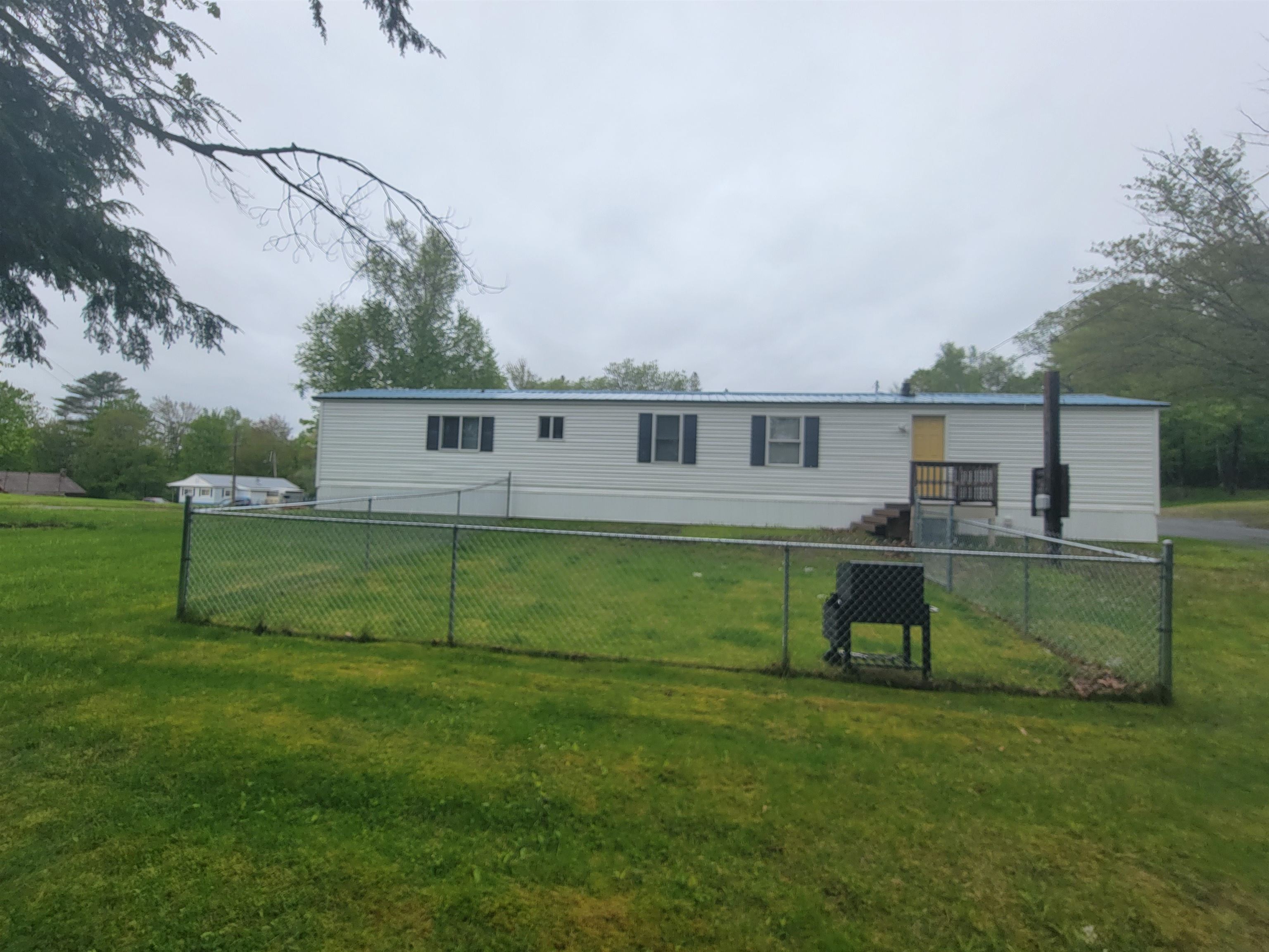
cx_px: 634
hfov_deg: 106.2
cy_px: 476
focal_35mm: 13
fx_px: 477
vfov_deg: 89.9
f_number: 2.2
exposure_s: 1/726
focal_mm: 2.2
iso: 50
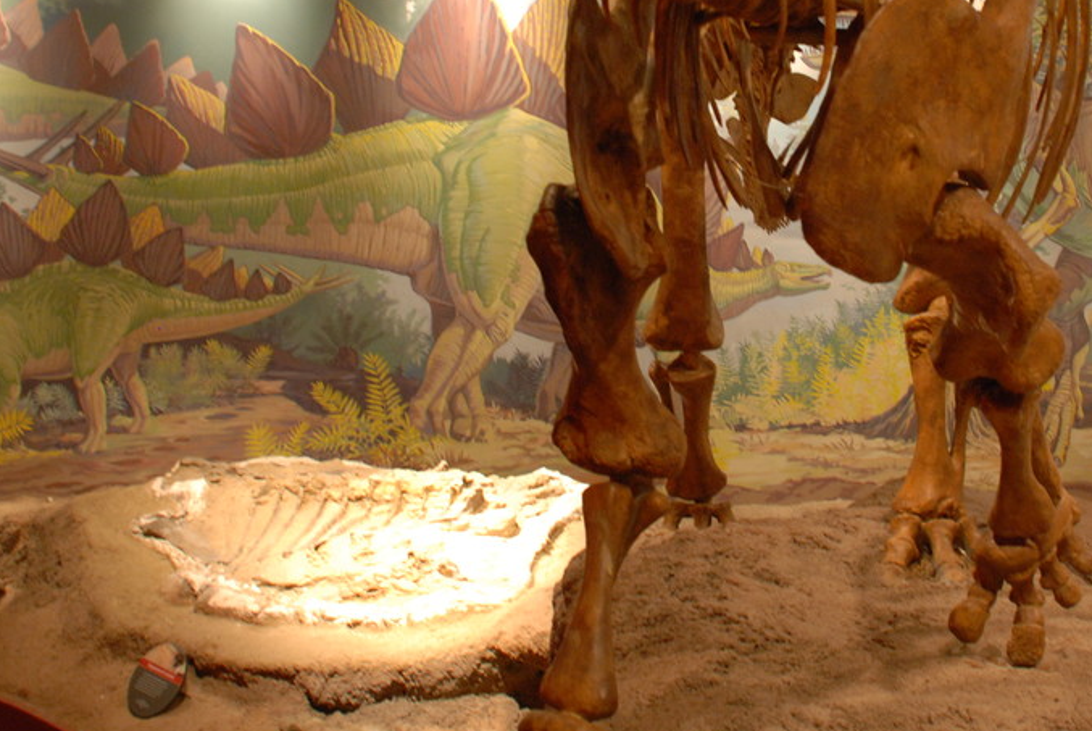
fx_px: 1609
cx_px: 726
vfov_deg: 25.1
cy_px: 130
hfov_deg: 37.1
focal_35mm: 53
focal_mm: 18
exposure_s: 1/13
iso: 400
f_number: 3.5
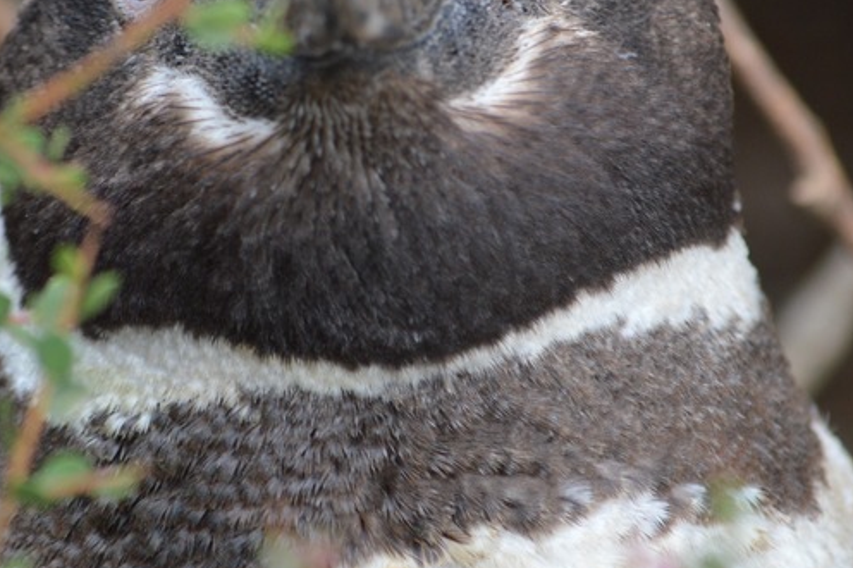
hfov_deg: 3.2
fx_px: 15490
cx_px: 272
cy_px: 189
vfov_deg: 2.1
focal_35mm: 654
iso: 400
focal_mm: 185
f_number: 5
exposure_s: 1/200
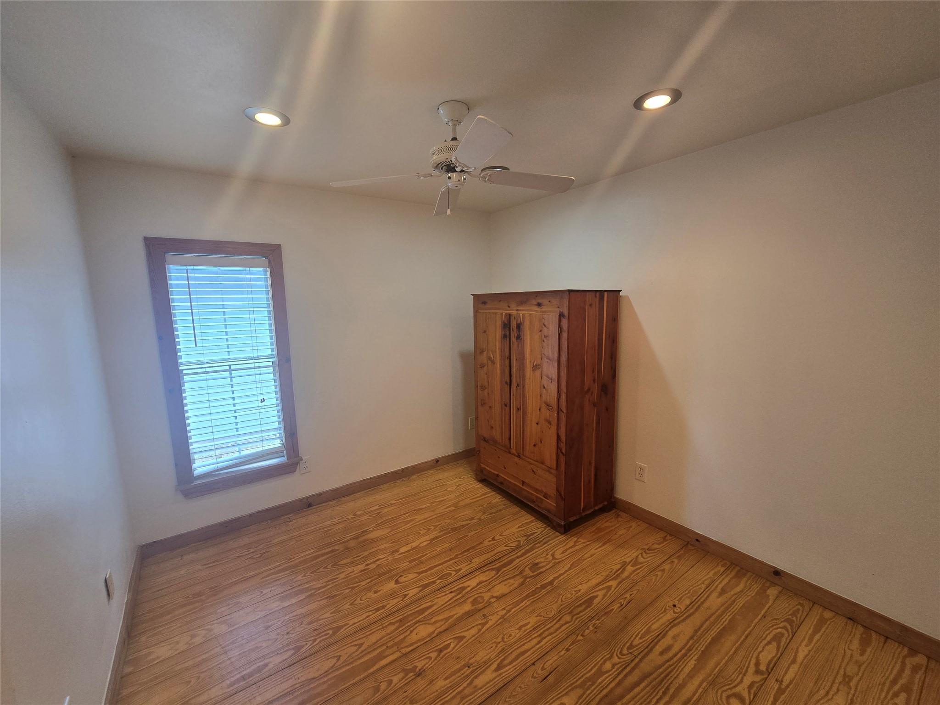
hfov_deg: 106.2
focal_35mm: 13
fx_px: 353
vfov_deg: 89.9
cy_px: 352
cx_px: 470
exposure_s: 1/60
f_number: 2.2
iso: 80
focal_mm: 2.2
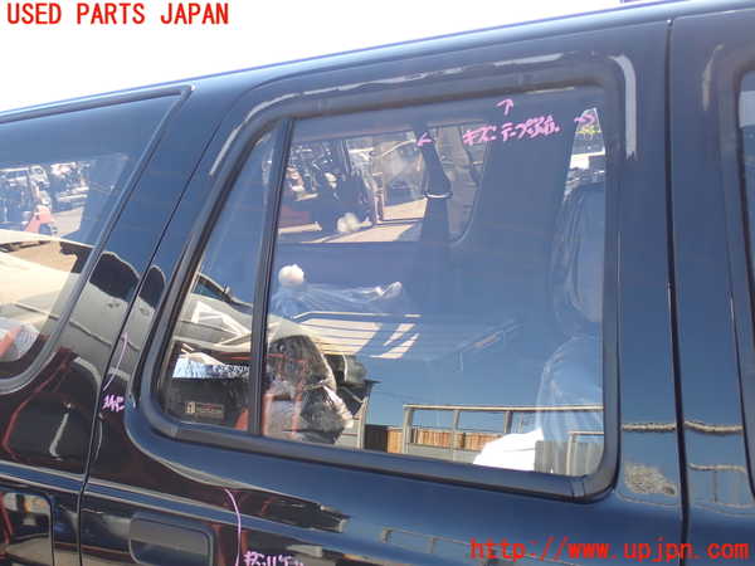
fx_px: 960
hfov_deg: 42.9
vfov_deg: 32.9
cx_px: 378
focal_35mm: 44
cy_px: 283
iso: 100
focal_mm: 7.84
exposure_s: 1/125
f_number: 4
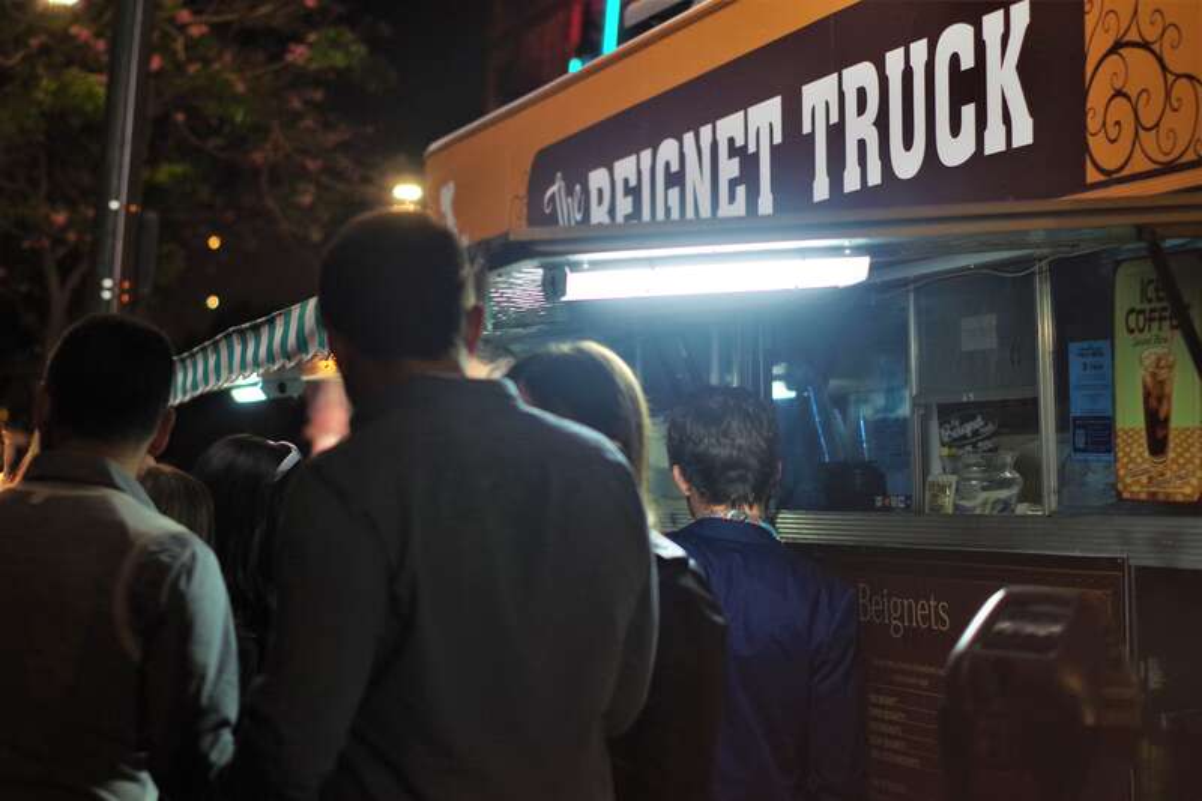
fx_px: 2503
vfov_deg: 18.2
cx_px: 601
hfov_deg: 27.0
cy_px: 400
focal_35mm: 75
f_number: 2.2
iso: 400
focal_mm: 50
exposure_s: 1/50
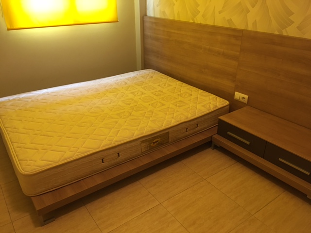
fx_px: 261
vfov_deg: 48.2
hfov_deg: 61.7
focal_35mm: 29
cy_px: 116
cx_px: 156
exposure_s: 1/33
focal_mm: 4.15
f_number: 2.2
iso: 160
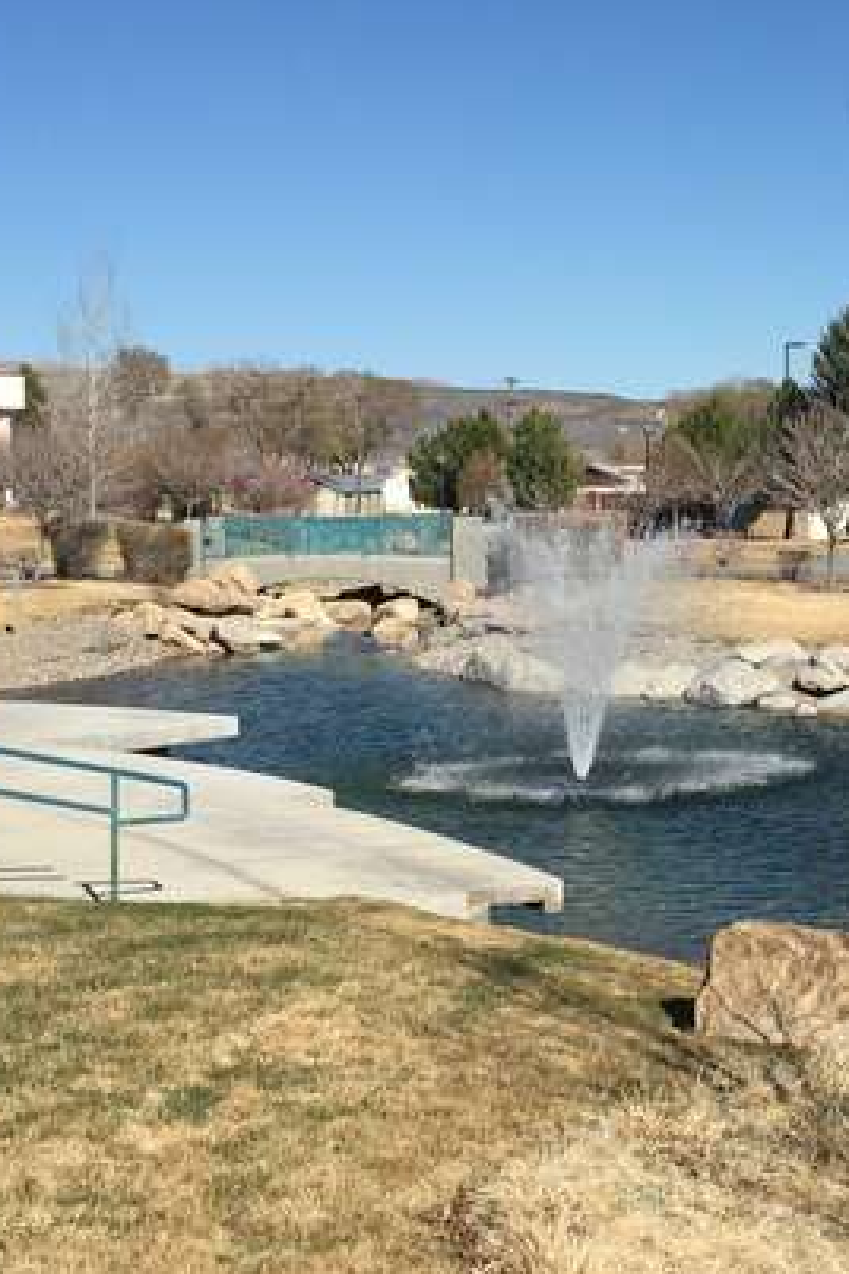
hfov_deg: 22.4
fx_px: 2122
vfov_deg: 33.4
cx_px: 665
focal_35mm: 60
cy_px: 567
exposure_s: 1/3049
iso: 32
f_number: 2.2
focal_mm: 4.15
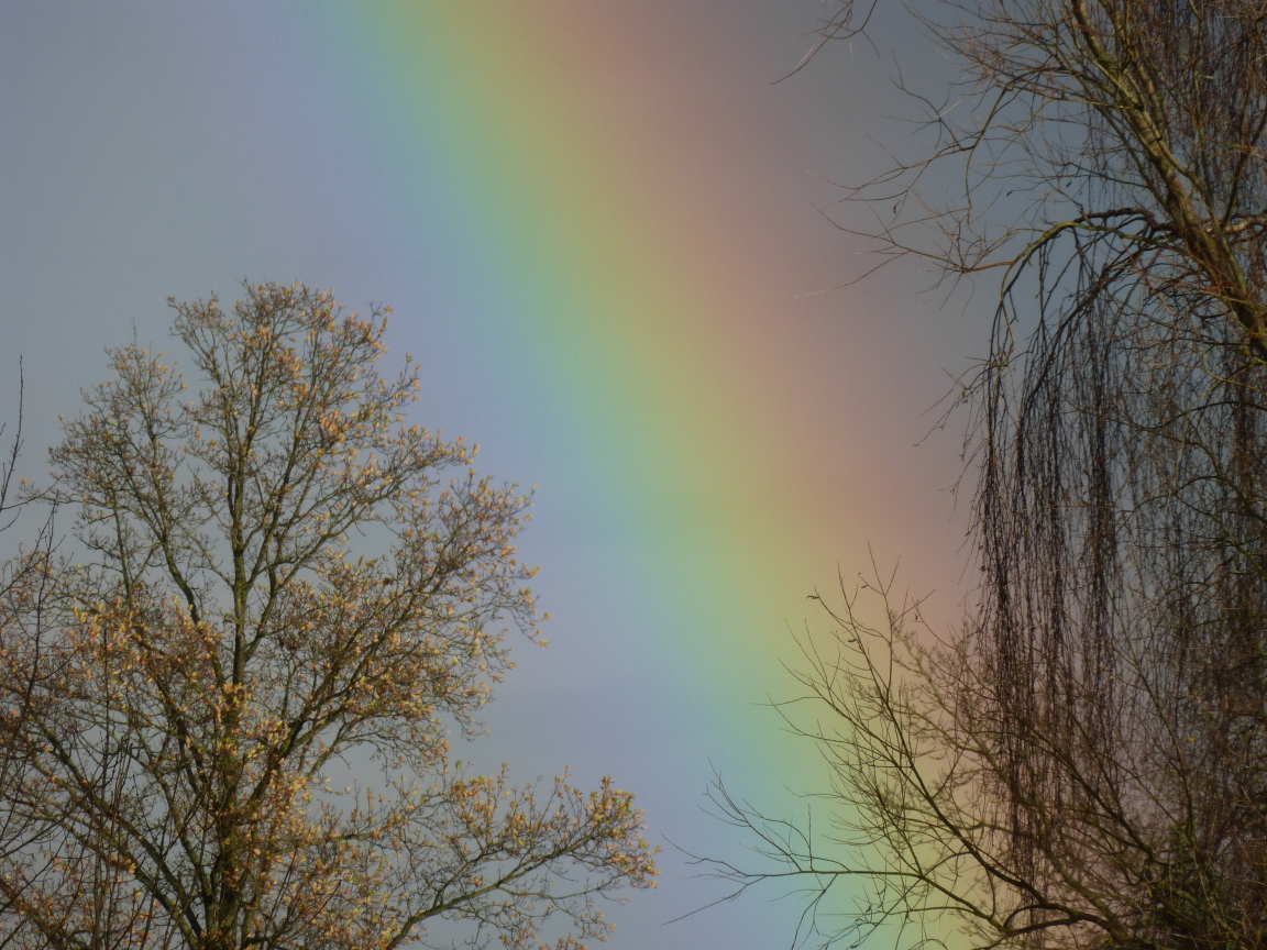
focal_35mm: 456
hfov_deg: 4.3
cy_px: 475
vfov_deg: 3.3
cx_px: 634
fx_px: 16690
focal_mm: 81.7
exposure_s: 1/400
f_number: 6.3
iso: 100
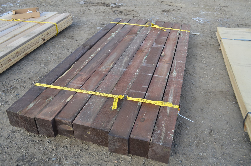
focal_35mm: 33
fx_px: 230
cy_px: 83
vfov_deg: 39.8
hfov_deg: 57.3
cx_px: 126
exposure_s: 1/160
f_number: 7.1
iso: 100
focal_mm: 22
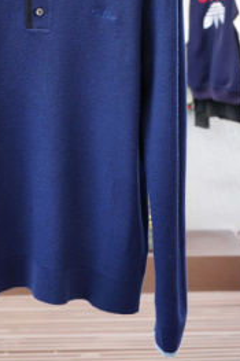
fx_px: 770
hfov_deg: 17.5
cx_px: 46
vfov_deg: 26.1
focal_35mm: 77
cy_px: 108
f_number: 4
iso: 320
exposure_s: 1/125
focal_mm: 27
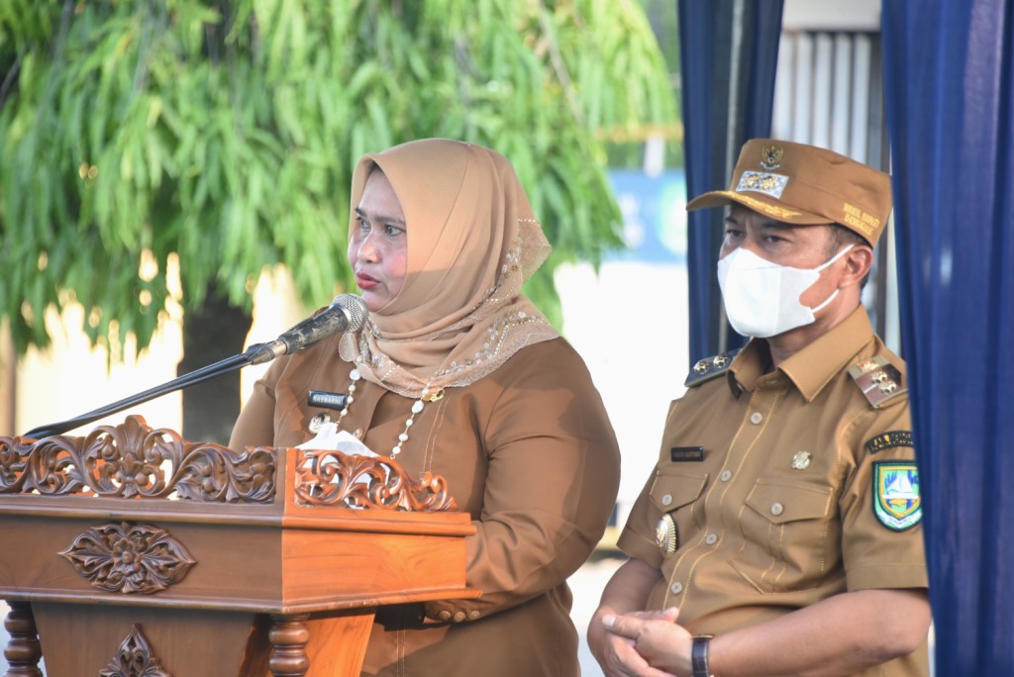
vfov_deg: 4.6
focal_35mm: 300
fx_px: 8454
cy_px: 338
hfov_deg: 6.9
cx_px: 507
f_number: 7.1
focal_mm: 300
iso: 1250
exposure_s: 1/200
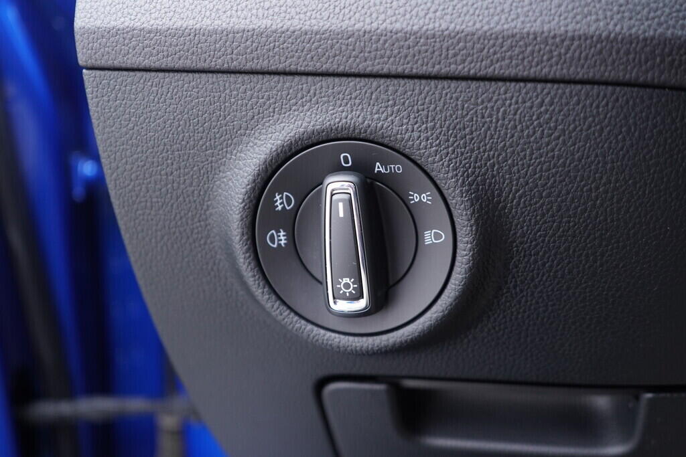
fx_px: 686
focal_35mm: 36
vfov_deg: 36.9
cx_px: 343
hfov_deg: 53.1
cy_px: 228
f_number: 2.8
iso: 400
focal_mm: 24
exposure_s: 1/40
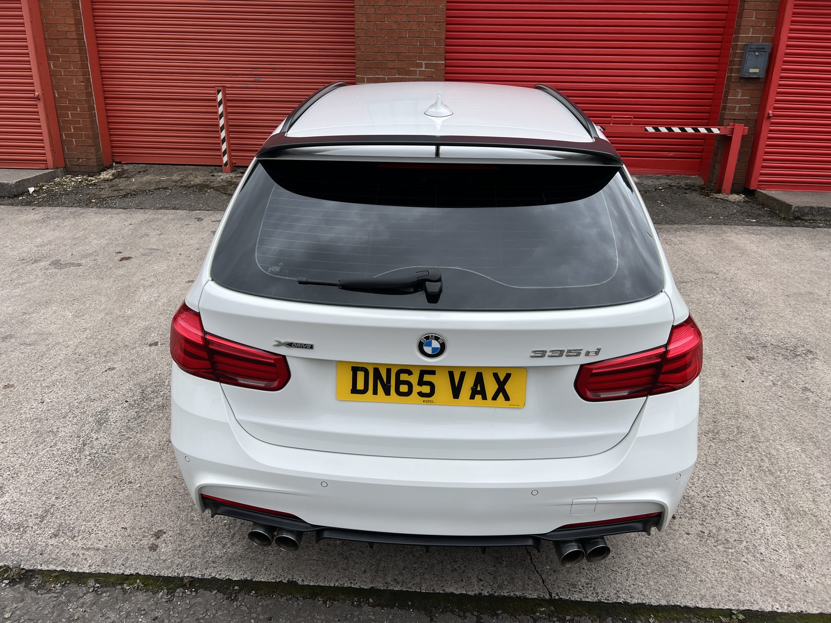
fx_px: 624
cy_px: 312
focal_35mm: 26
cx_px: 416
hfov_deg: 67.3
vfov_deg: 53.1
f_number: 1.5
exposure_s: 1/1135
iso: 50
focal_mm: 5.7
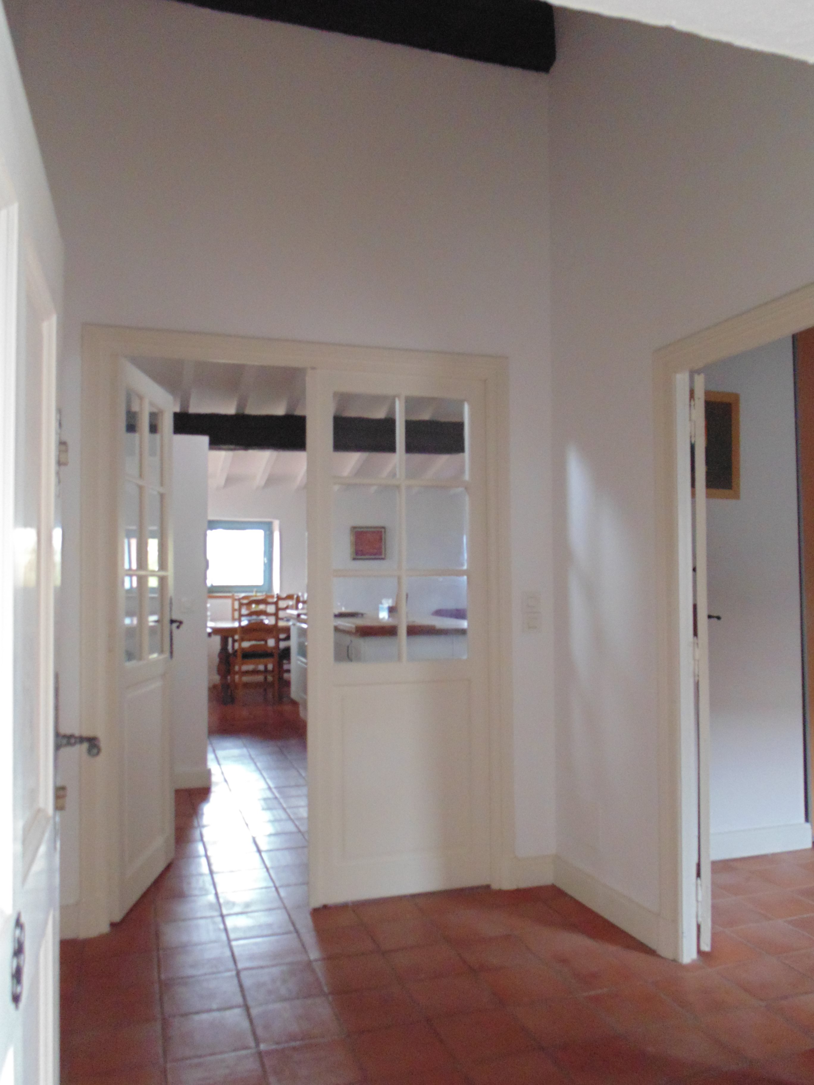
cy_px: 542
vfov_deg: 65.3
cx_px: 407
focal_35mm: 27
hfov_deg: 51.4
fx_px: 847
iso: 400
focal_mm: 4.8
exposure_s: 1/15
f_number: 3.2
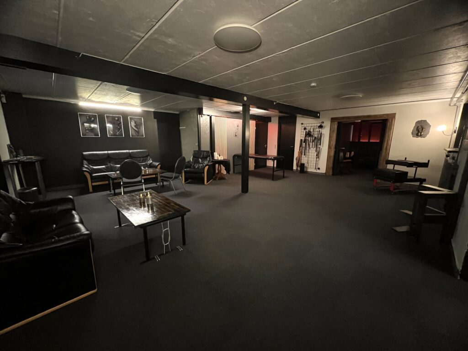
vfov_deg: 89.9
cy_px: 176
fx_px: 176
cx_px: 234
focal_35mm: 13
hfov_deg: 106.2
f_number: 1.8
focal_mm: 1.57
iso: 1000
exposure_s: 1/25
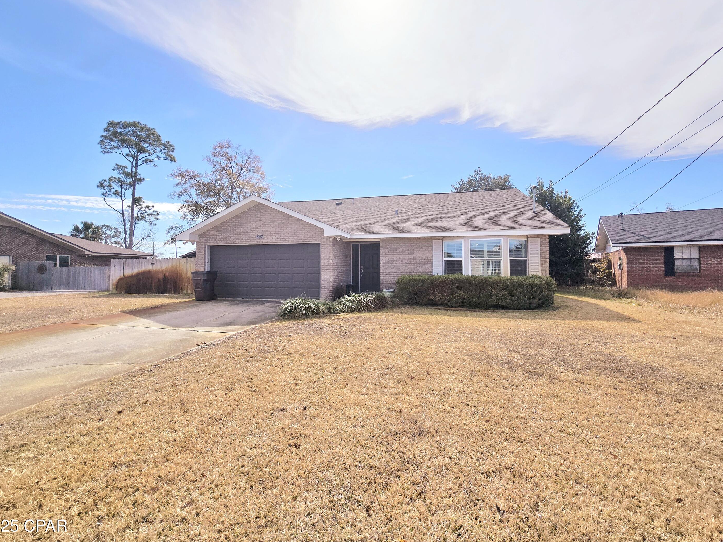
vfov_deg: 85.6
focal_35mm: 14
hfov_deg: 102.1
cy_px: 261
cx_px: 358
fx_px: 292
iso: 50
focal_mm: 2.2
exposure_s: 1/10000
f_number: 2.2
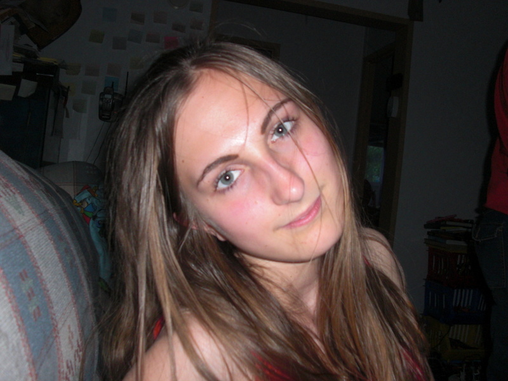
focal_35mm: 36
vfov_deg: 39.7
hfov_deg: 51.4
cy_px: 190
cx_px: 254
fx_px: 528
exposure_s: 1/60
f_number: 2.8
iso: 200
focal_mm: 6.3
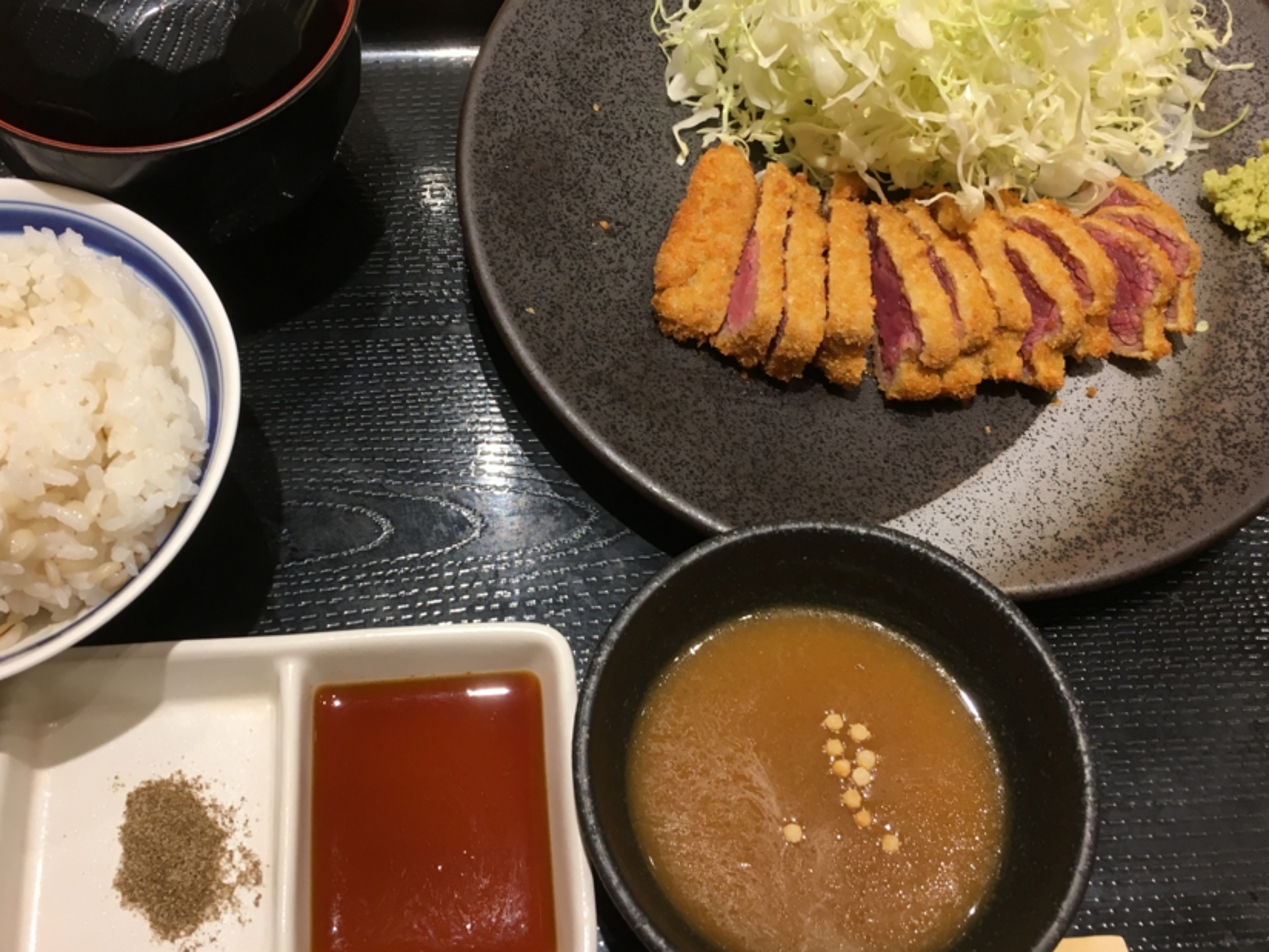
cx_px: 566
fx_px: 1320
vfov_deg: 39.7
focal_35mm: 36
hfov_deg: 51.3
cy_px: 452
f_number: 2.2
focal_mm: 4.15
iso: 32
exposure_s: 1/40
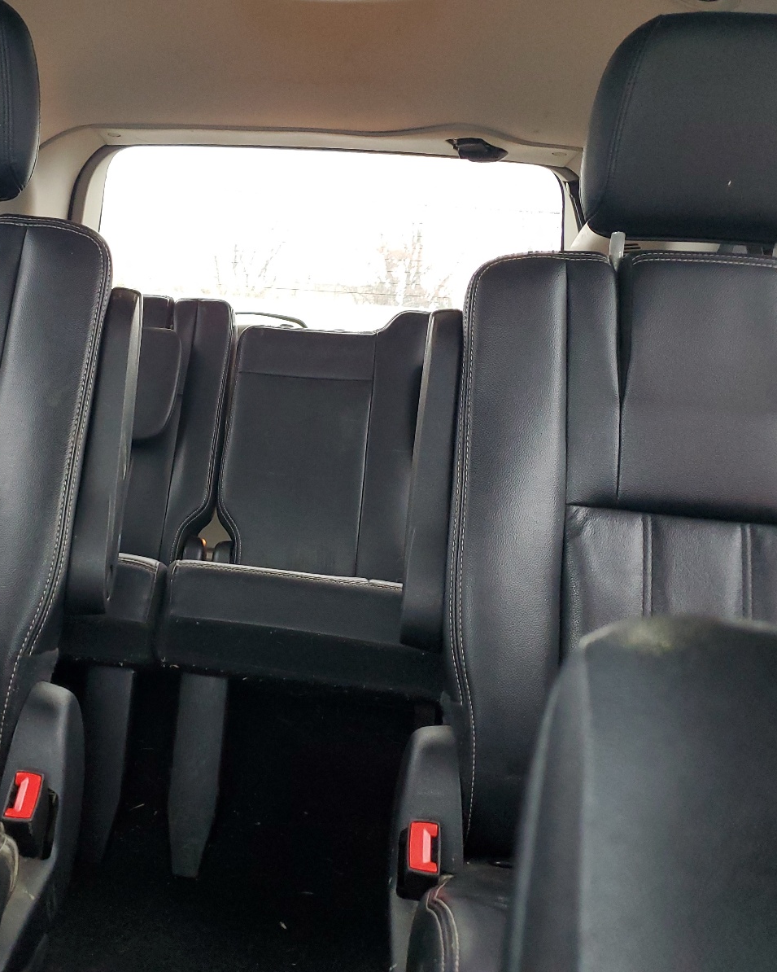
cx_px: 157
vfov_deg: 52.8
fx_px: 977
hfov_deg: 41.5
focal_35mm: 34
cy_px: 488
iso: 251
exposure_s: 1/60.2
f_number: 1.5
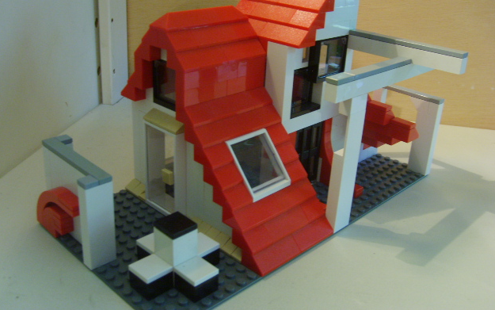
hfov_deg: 51.5
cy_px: 128
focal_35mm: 38
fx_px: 513
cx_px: 243
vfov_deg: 33.5
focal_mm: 5.8
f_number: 2.8
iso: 139
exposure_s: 1/8
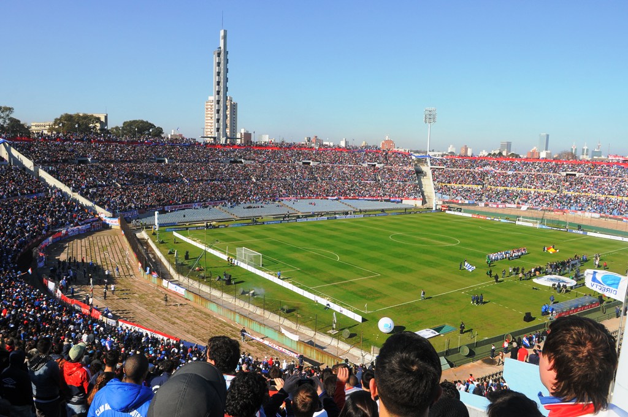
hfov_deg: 70.5
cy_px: 208
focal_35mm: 26
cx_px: 314
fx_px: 444
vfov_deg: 50.3
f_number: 9
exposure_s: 1/400
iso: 320
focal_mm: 17
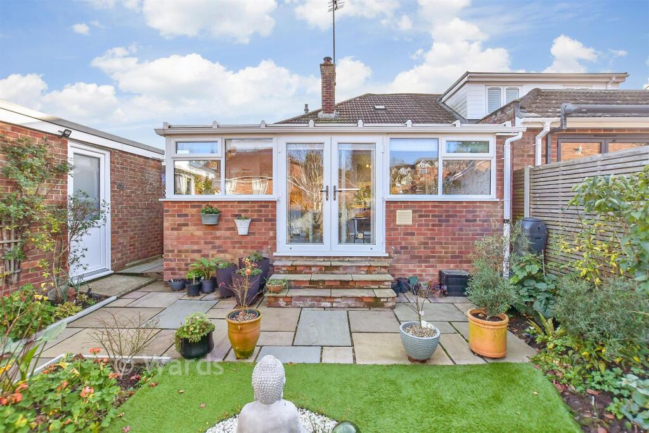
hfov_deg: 100.4
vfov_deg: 77.3
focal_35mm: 15
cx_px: 324
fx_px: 270
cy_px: 216
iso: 320
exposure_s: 1/250
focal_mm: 10
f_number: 8
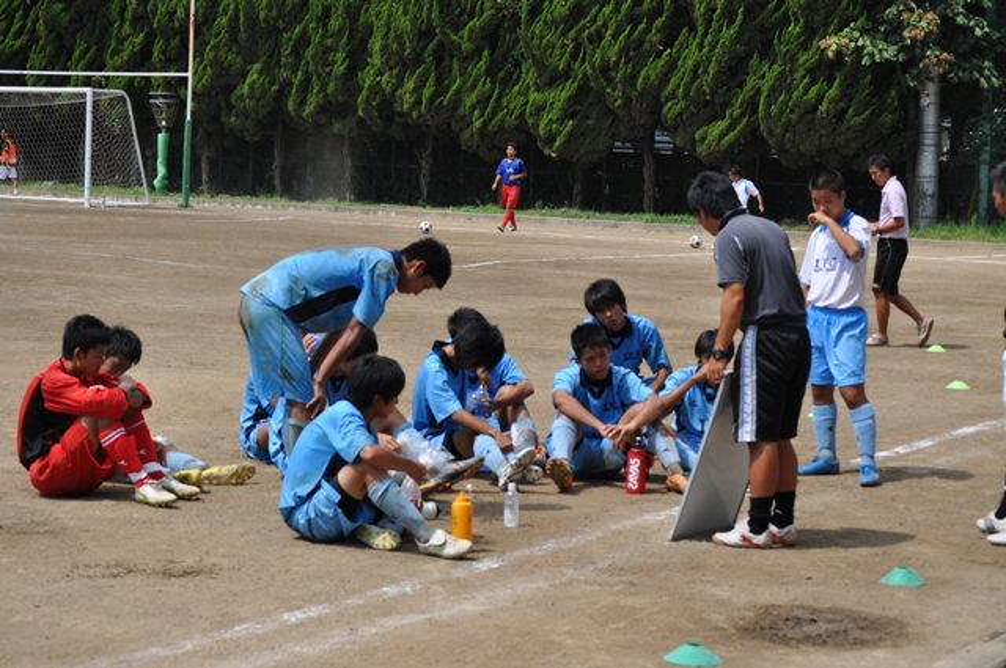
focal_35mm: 82
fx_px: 2302
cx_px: 503
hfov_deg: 24.6
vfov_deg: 16.5
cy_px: 334
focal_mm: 55
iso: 400
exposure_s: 1/1600
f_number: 7.1
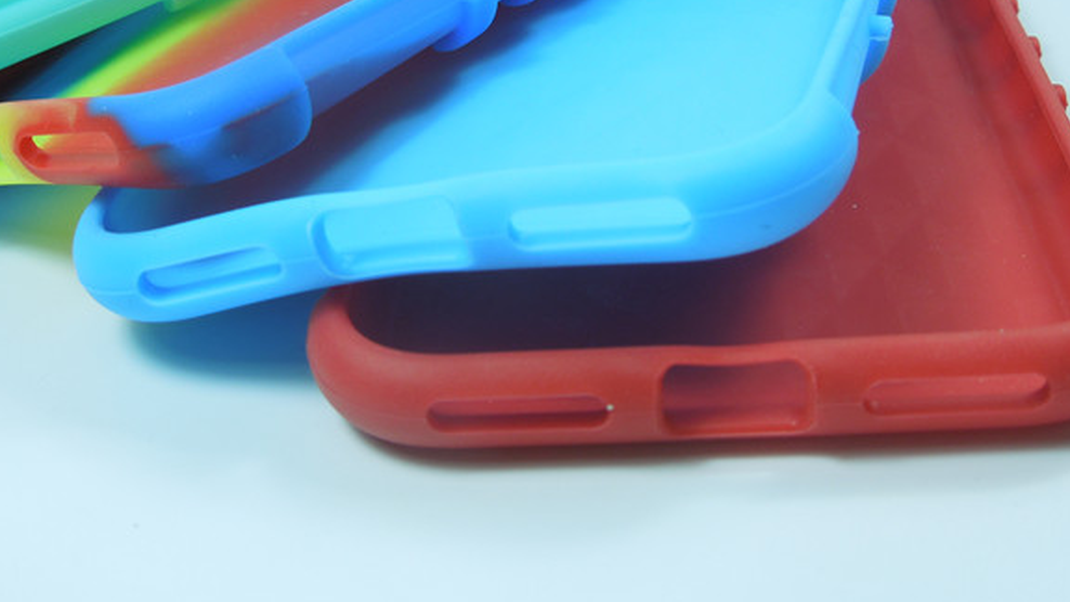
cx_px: 468
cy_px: 98
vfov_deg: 20.1
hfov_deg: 35.4
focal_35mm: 59
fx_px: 1674
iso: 100
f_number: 3.8
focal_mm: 7
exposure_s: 1/60
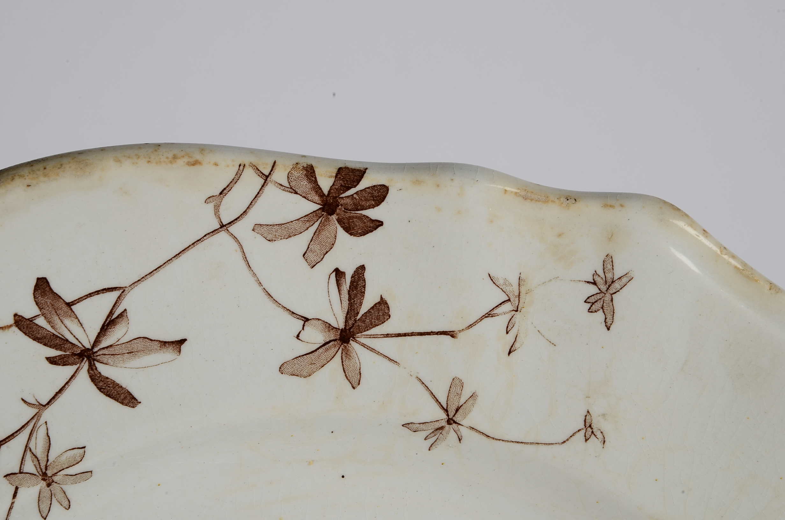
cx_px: 392
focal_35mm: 158
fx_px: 3427
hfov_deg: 13.1
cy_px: 260
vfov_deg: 8.7
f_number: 22
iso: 100
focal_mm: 105
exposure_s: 1/125
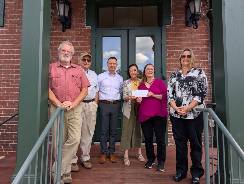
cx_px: 122
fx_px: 169
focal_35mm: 24
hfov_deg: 71.5
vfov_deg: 56.9
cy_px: 92
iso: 37
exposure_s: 1/427
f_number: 1.85
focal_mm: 6.81
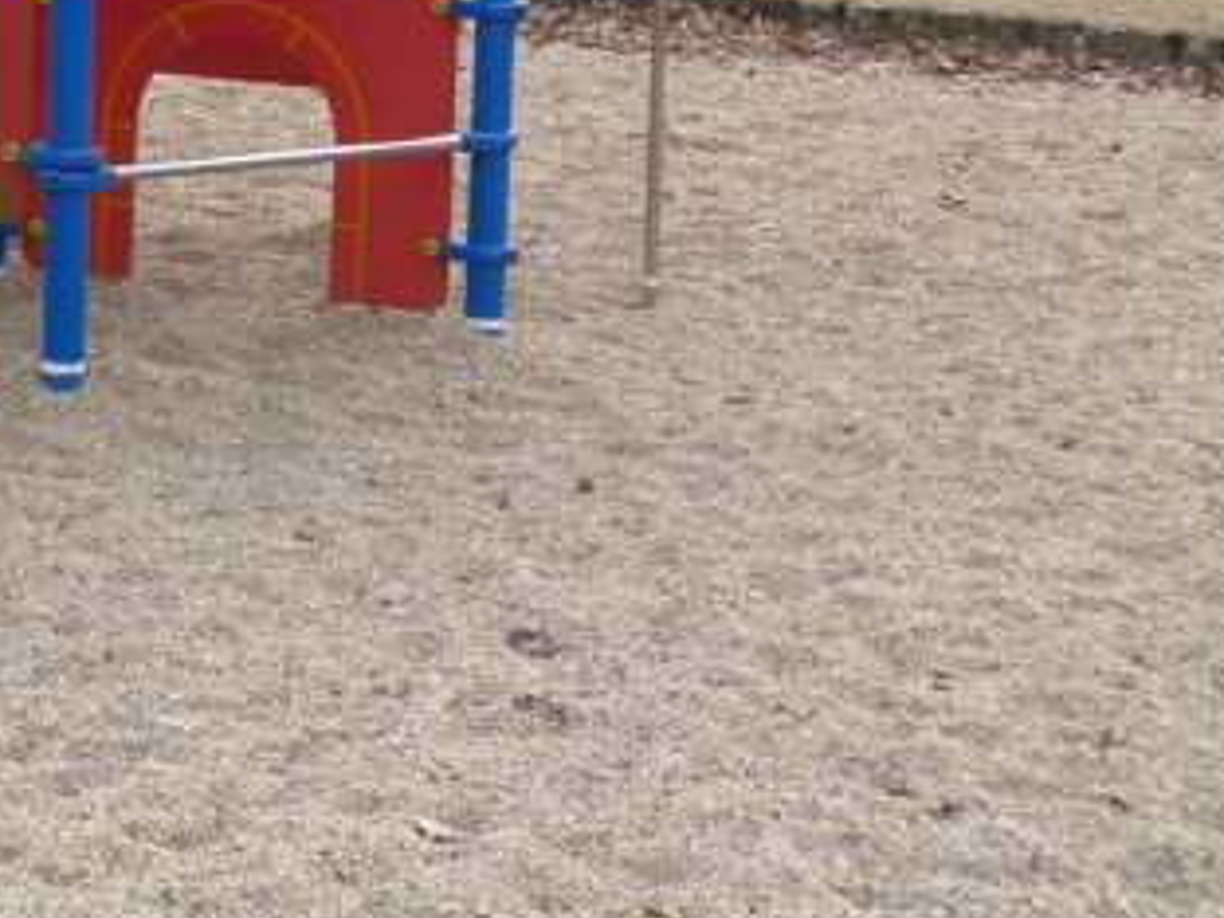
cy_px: -200
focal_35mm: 100
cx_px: -255
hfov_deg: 18.6
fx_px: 3536
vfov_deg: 14.3
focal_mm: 7.1
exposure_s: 1/250
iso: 80
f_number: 3.1
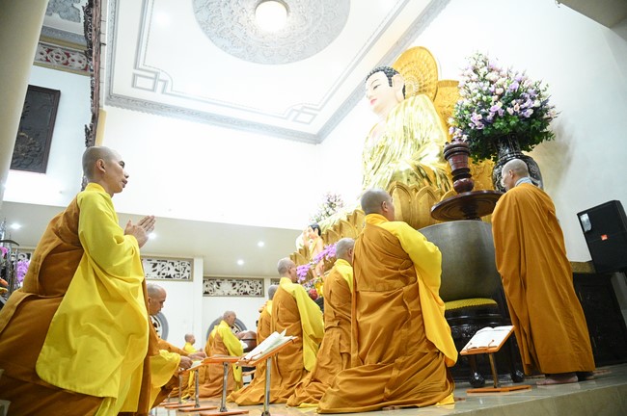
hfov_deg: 73.8
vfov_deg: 53.0
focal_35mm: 24
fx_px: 418
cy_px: 208
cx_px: 314
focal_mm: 24
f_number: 4
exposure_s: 1/250
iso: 16000
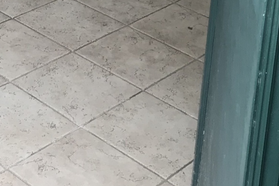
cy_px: -178
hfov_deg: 19.6
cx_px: -19
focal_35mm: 100
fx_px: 775
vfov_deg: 12.2
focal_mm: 3.99
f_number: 1.8
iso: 32
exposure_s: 1/93
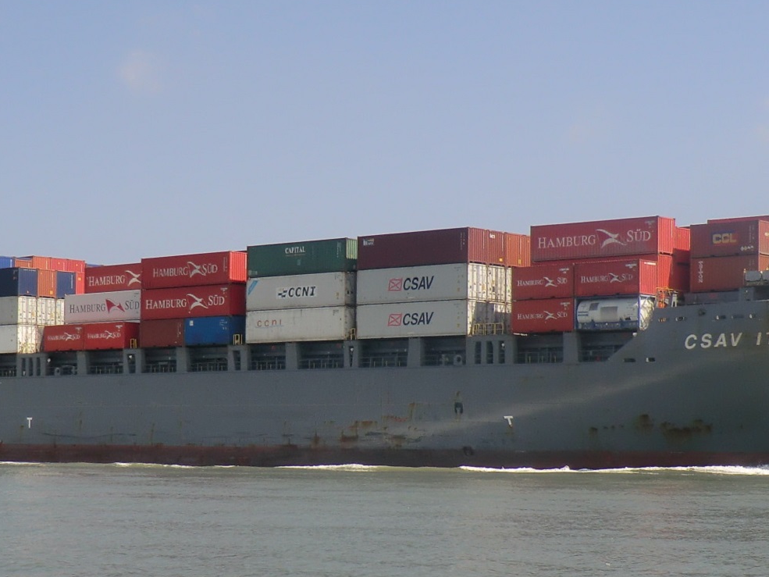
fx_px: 1866
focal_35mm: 84
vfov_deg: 17.5
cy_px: 360
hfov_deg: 23.3
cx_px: 352
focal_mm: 7.1
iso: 64
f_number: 3.8
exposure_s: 1/640
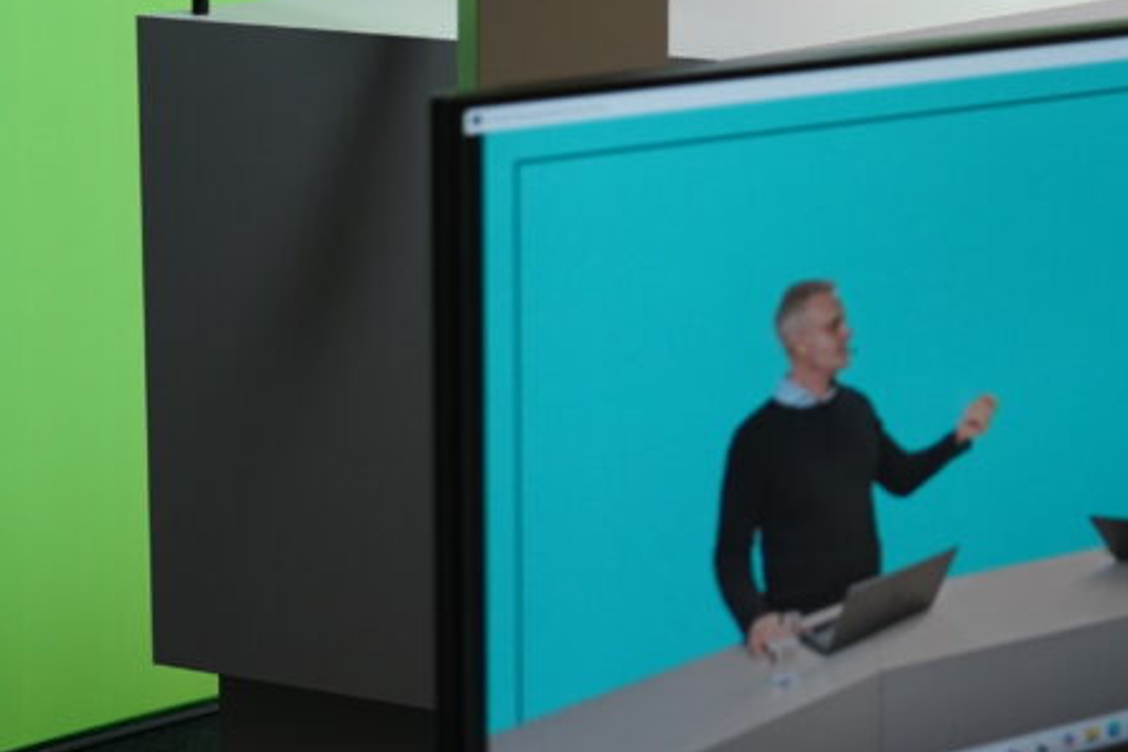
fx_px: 3540
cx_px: 1110
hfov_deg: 17.7
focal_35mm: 113
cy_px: -85
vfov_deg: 11.9
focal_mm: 49
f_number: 8
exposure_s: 1/100
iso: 2500
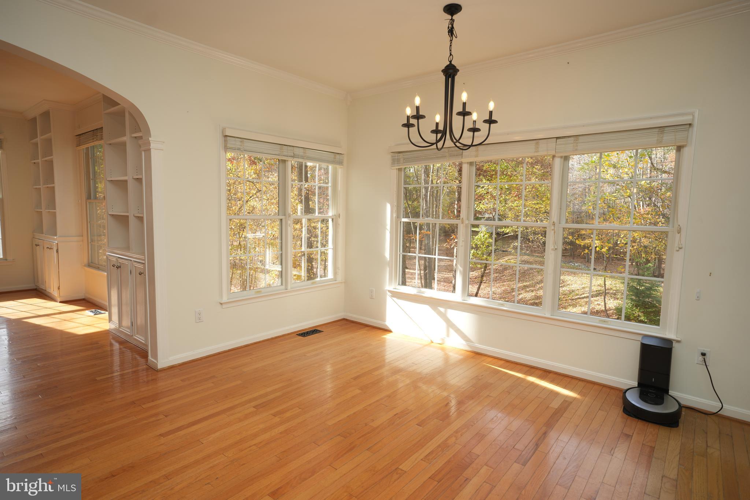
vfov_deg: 63.2
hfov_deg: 85.4
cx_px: 375
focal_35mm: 20
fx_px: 406
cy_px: 250
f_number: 4
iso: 100
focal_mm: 19.5
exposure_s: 1/100
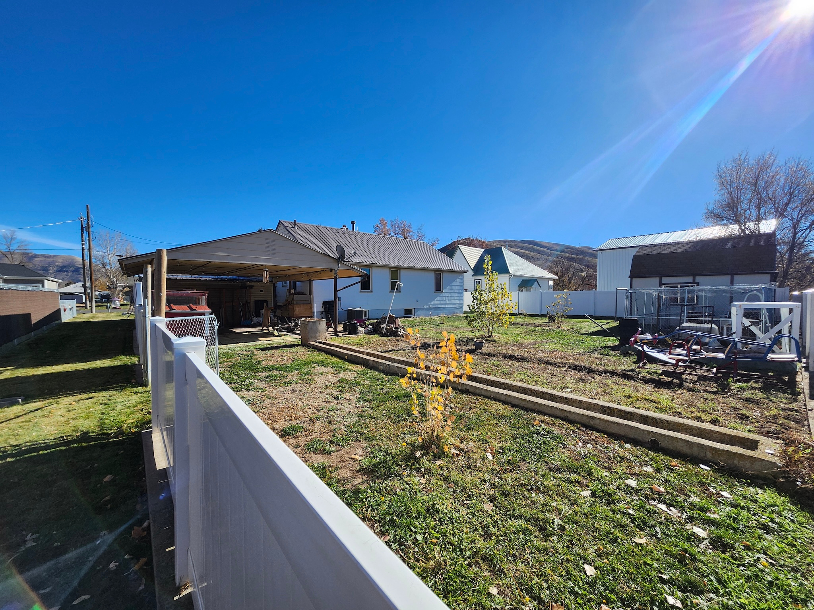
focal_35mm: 13
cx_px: 407
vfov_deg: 89.9
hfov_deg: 106.2
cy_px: 305
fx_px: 306
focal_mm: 1.74
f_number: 2.2
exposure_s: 1/1686
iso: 40
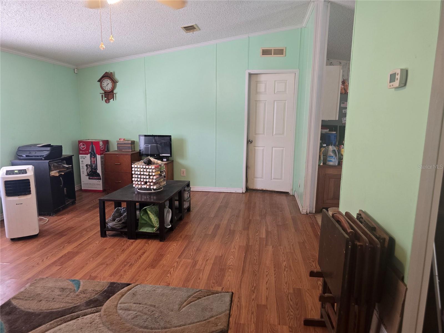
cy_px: 166
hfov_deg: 73.9
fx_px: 295
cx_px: 222
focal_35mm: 23
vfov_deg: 58.9
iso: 320
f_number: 1.7
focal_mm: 6.3
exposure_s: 1/100
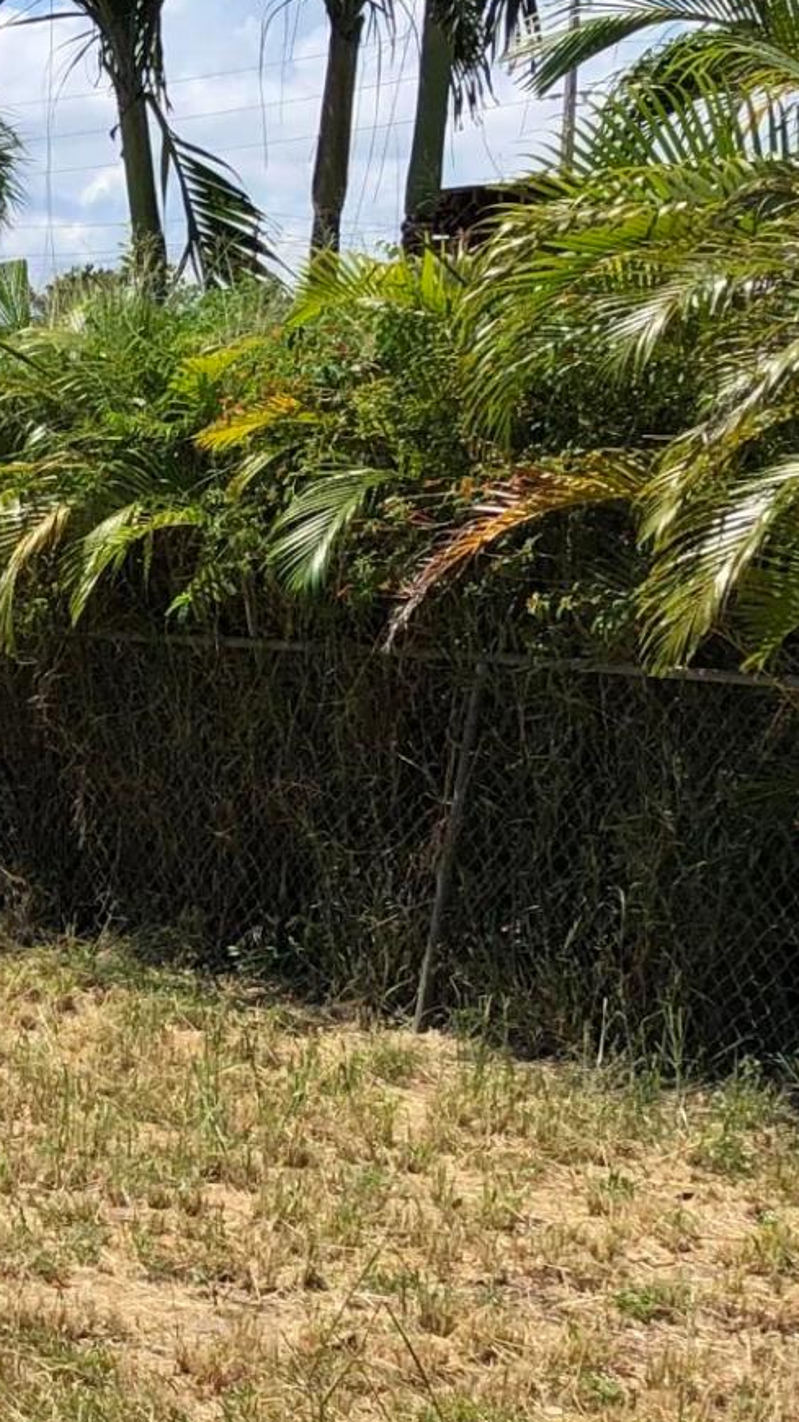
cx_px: -490
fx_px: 3806
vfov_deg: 21.0
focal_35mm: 101
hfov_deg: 11.4
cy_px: 987
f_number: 1.8
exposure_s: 1/1799
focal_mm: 3.99
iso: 20
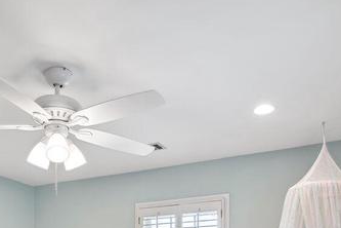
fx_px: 407
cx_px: 106
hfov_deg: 44.6
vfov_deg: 26.5
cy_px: 295
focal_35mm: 43
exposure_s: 1/4
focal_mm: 14
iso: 100
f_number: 9
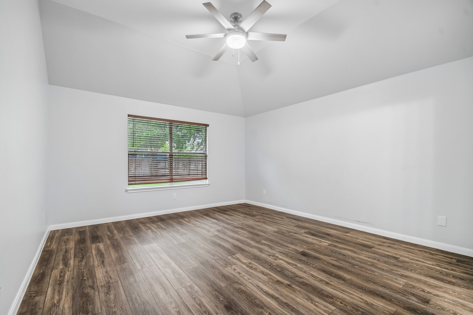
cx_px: 236
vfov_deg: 77.3
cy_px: 158
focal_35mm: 15
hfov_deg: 100.4
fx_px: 197
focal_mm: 10
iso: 400
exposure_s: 1/3.33
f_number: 8
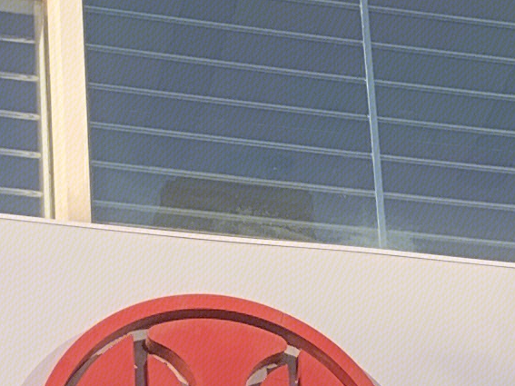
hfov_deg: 10.7
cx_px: 402
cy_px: 624
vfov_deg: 7.8
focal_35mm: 185
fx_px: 2752
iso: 25
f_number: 1.8
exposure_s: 1/871
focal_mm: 4.25
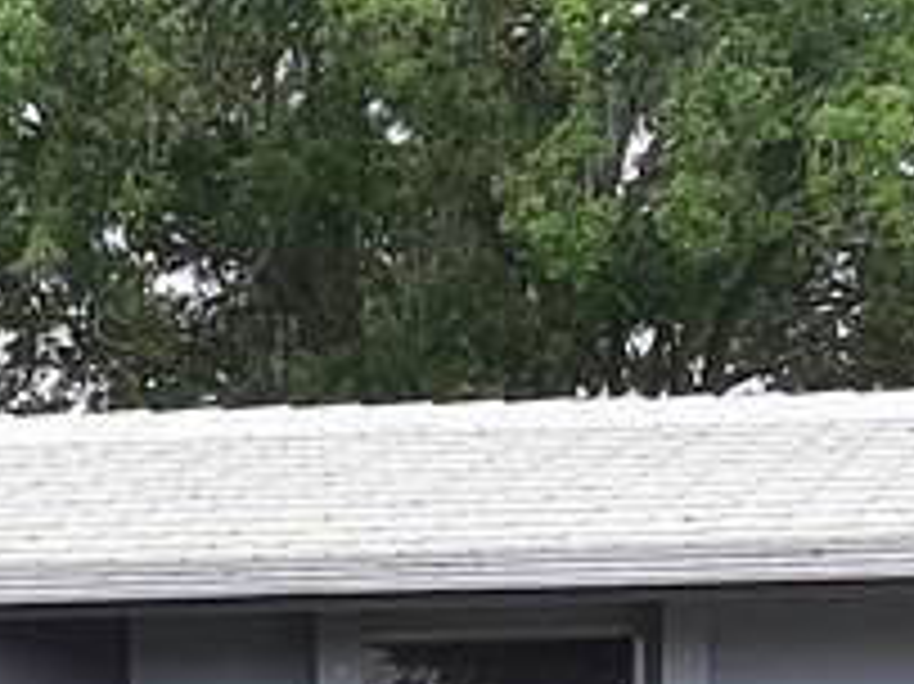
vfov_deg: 10.7
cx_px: -216
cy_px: 1148
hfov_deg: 14.5
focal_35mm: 131
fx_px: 3457
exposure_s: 1/826
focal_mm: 3.93
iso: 40
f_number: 1.7
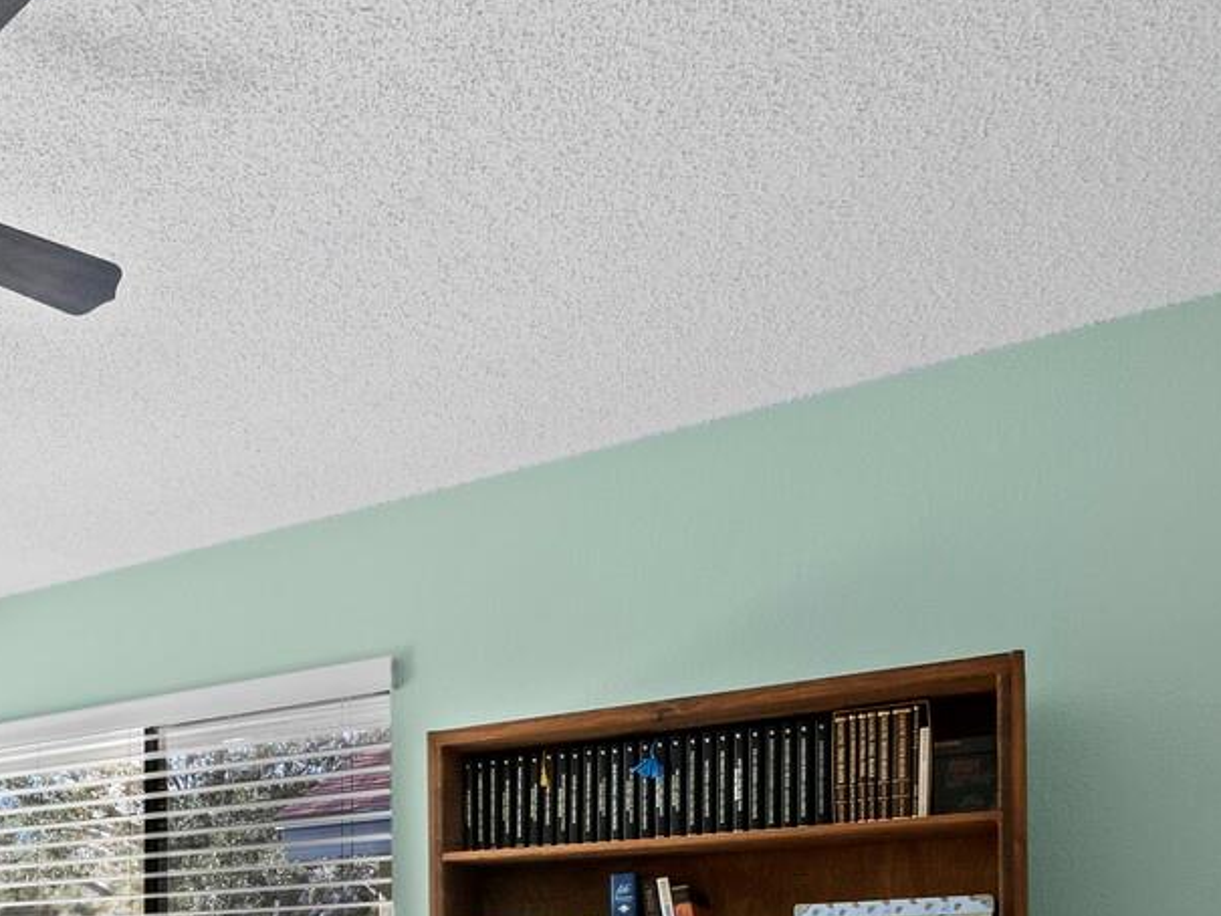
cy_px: 1017
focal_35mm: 37
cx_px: -145
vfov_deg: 33.5
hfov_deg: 40.0
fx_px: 1305
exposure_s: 1/2.5
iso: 250
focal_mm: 7
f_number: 10
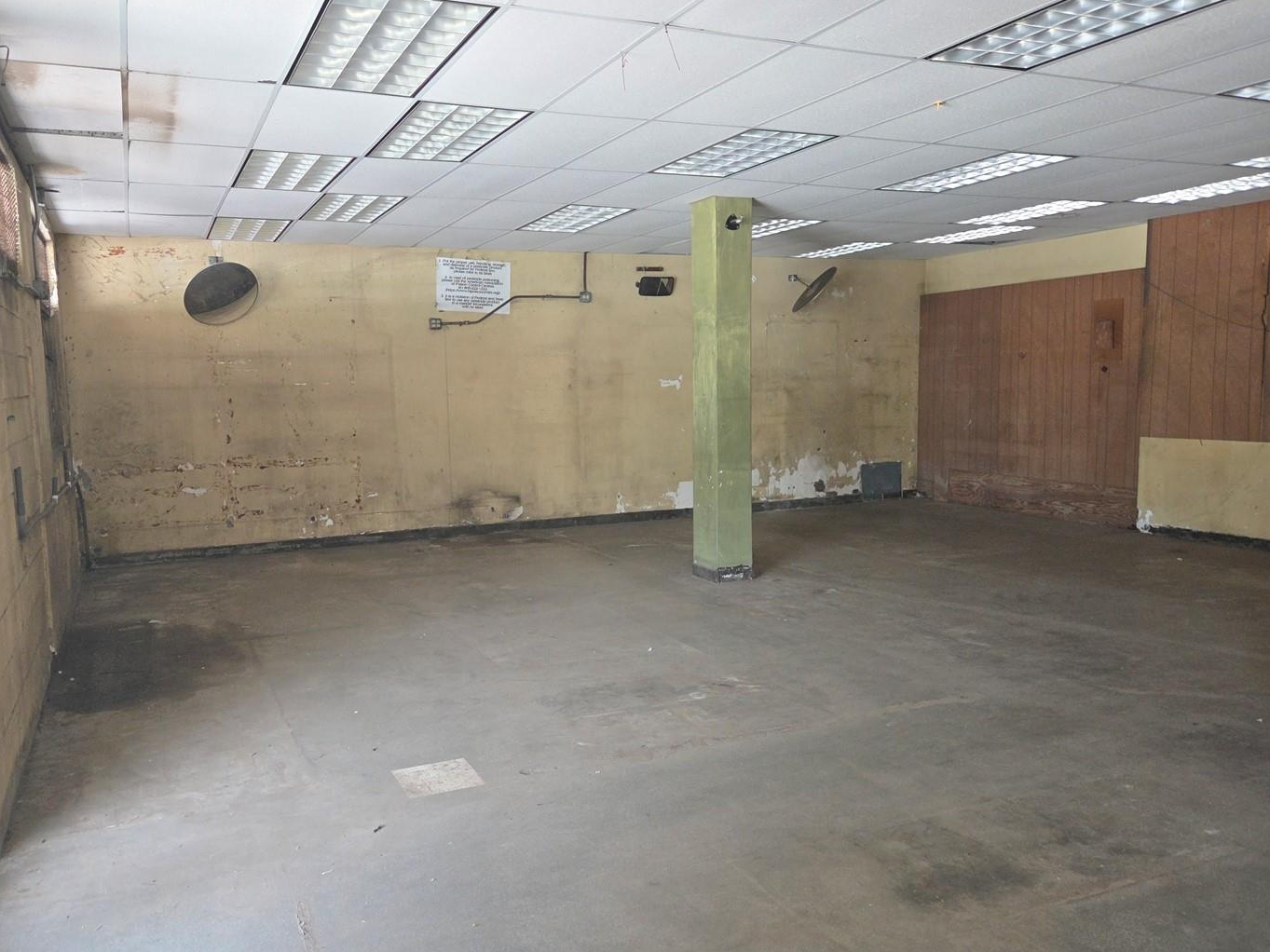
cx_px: 573
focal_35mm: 27
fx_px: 990
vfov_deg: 51.3
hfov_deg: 65.2
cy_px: 491
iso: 100
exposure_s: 1/30
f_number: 1.8
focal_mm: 5.4
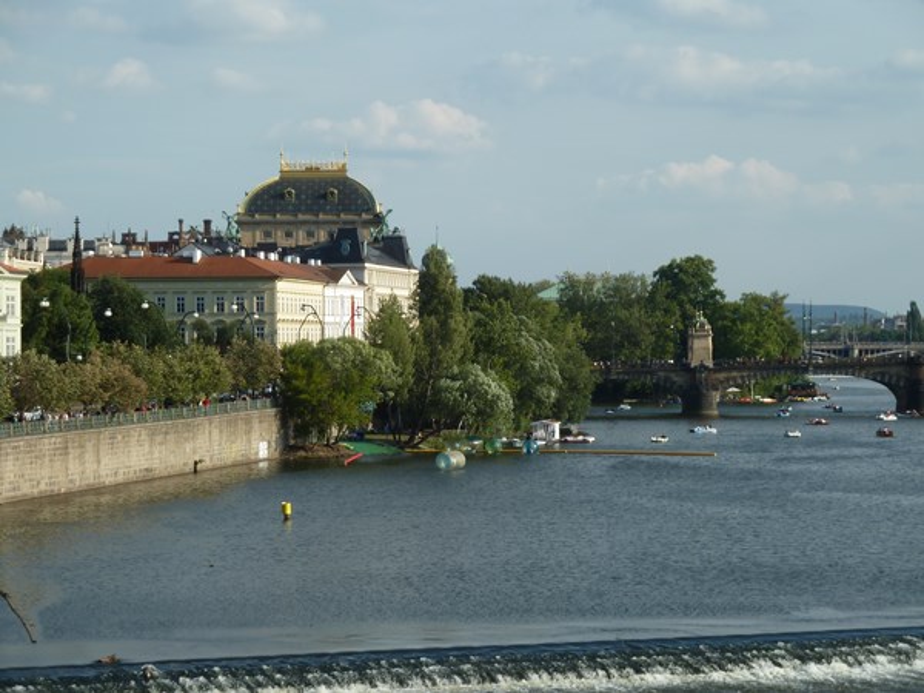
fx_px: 2963
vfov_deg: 13.3
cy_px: 346
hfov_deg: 17.7
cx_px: 462
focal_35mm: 111
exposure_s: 1/400
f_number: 4.4
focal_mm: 18.2
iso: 80
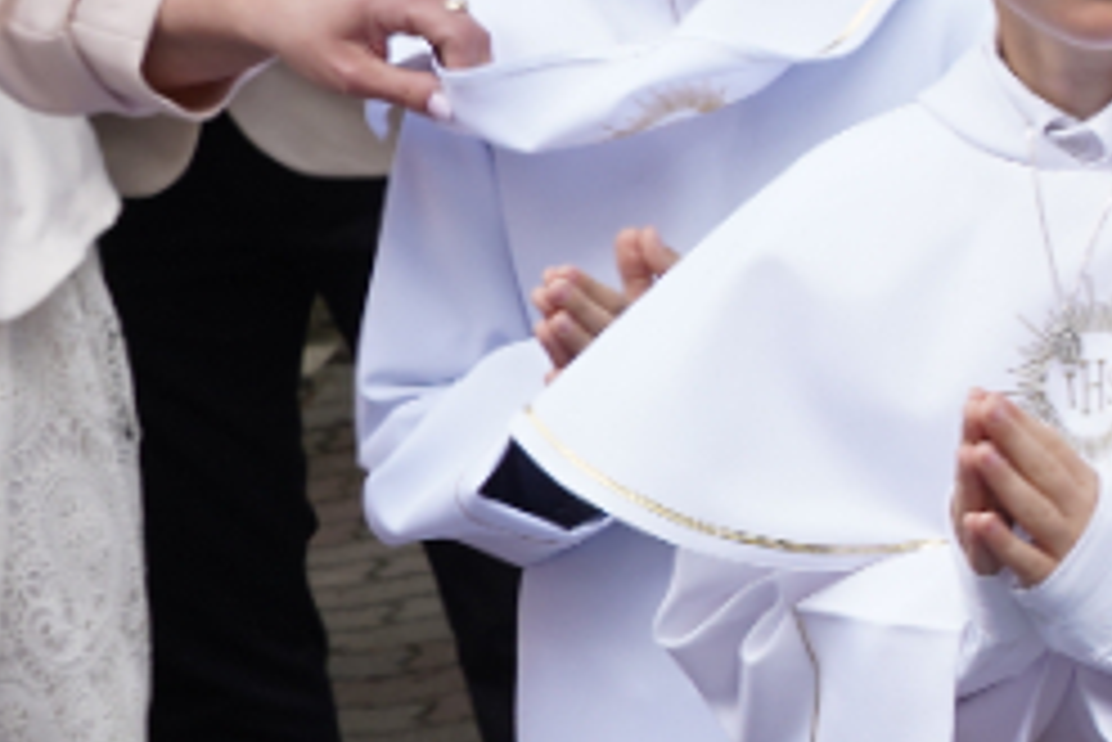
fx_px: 5687
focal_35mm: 184
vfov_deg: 7.5
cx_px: 2859
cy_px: 438
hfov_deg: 9.6
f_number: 7.1
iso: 160
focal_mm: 35
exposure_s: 1/100
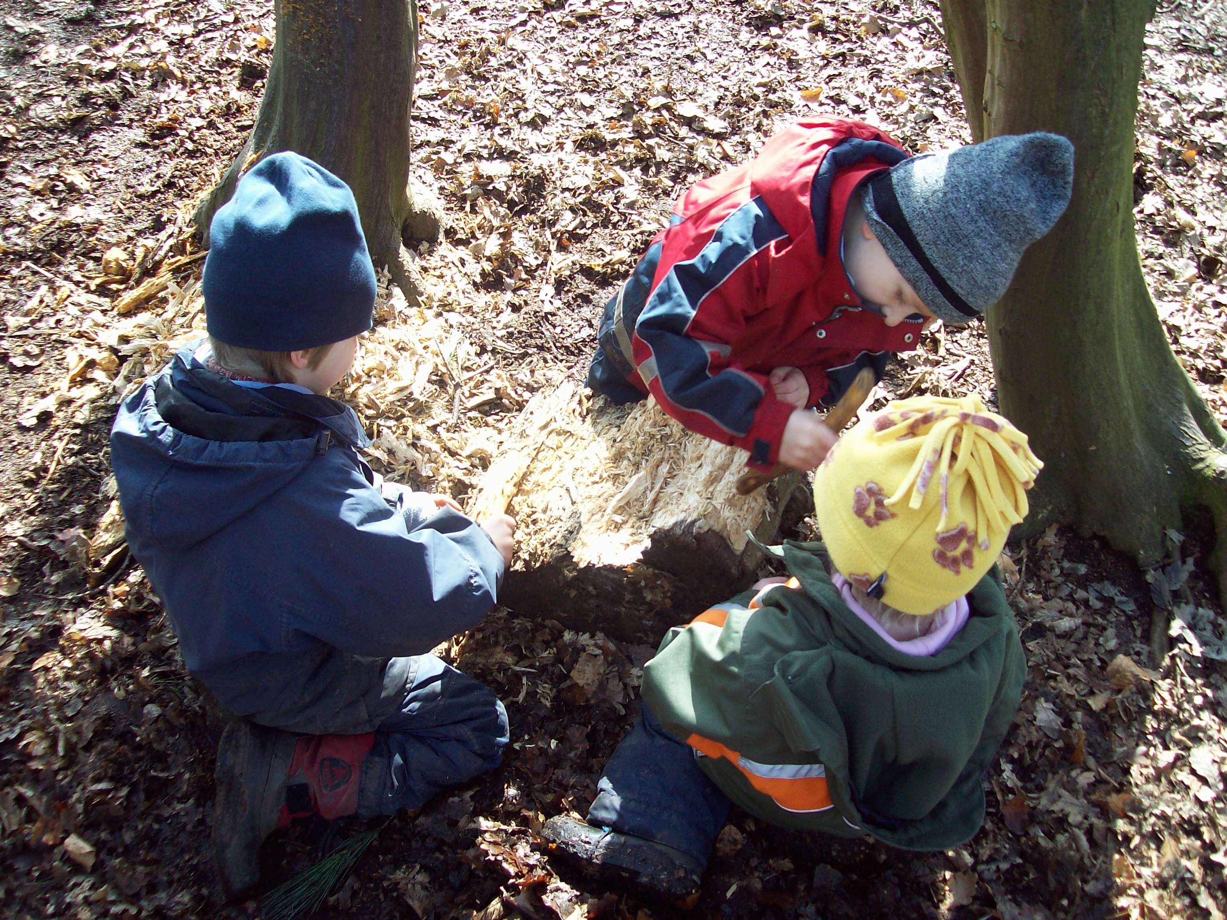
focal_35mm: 36
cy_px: 460
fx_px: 1276
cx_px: 614
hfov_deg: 51.4
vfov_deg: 39.7
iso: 80
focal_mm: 6
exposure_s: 1/127
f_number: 2.7
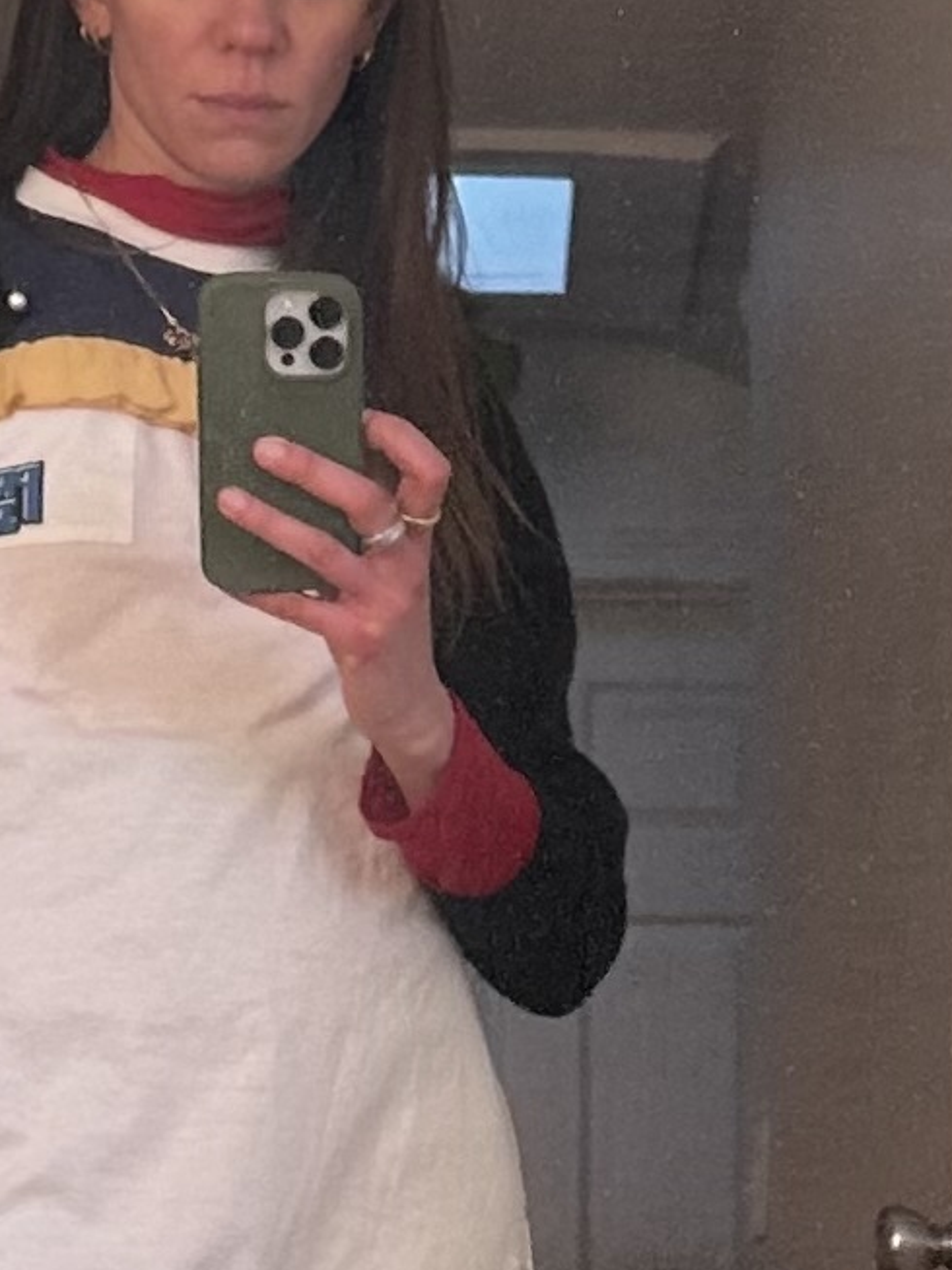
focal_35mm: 68
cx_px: 277
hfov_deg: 21.5
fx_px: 2495
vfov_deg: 26.0
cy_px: 1466
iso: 125
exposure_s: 1/120
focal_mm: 6.86
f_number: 1.78
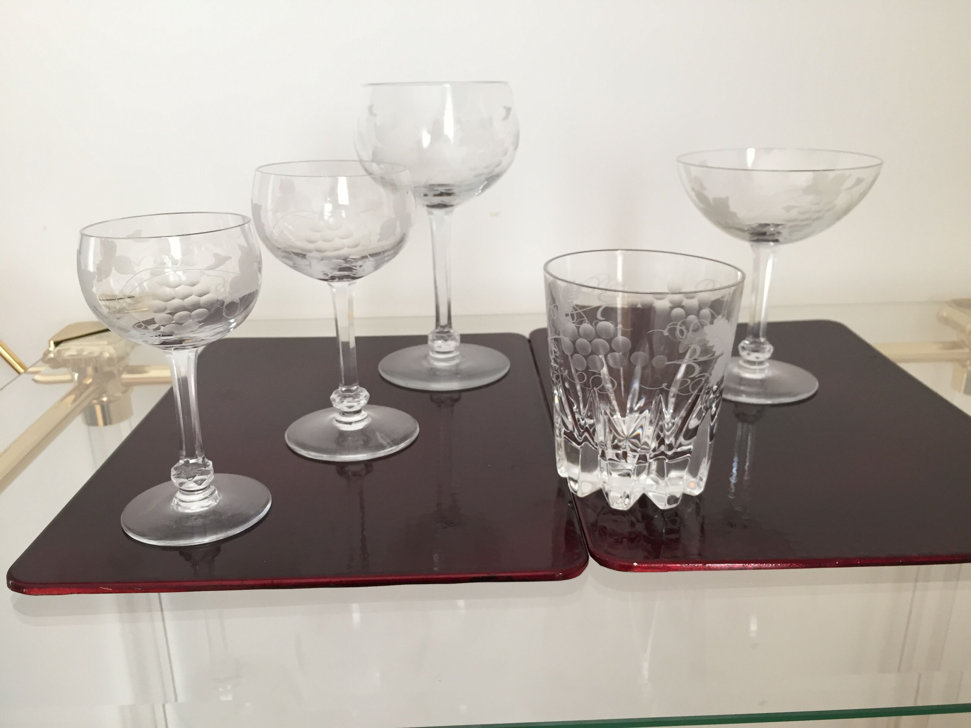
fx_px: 813
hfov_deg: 61.7
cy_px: 364
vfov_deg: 48.2
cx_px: 486
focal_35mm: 29
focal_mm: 4.15
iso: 50
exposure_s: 1/33
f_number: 2.2
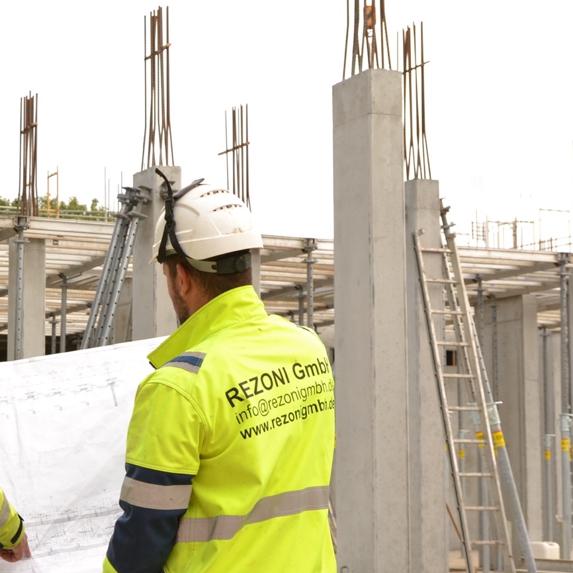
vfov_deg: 21.1
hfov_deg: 20.7
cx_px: 52
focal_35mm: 82
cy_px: 315
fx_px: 1535
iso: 100
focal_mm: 29
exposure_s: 1/200
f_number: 5
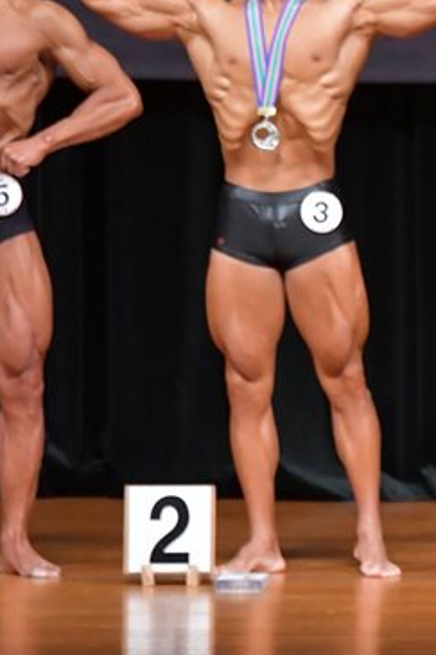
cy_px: 248
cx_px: 667
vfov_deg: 3.8
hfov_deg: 2.5
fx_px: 9837
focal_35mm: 541
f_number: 5.6
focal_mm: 170
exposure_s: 1/400
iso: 5000
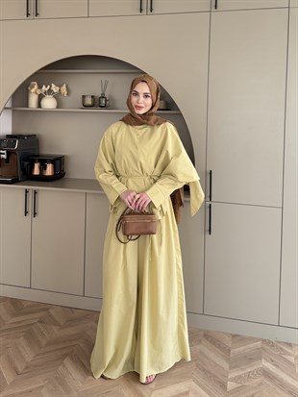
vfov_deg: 71.6
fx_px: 275
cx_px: 149
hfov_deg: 56.8
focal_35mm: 24
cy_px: 198
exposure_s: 1/121
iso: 160
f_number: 1.78
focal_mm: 6.76
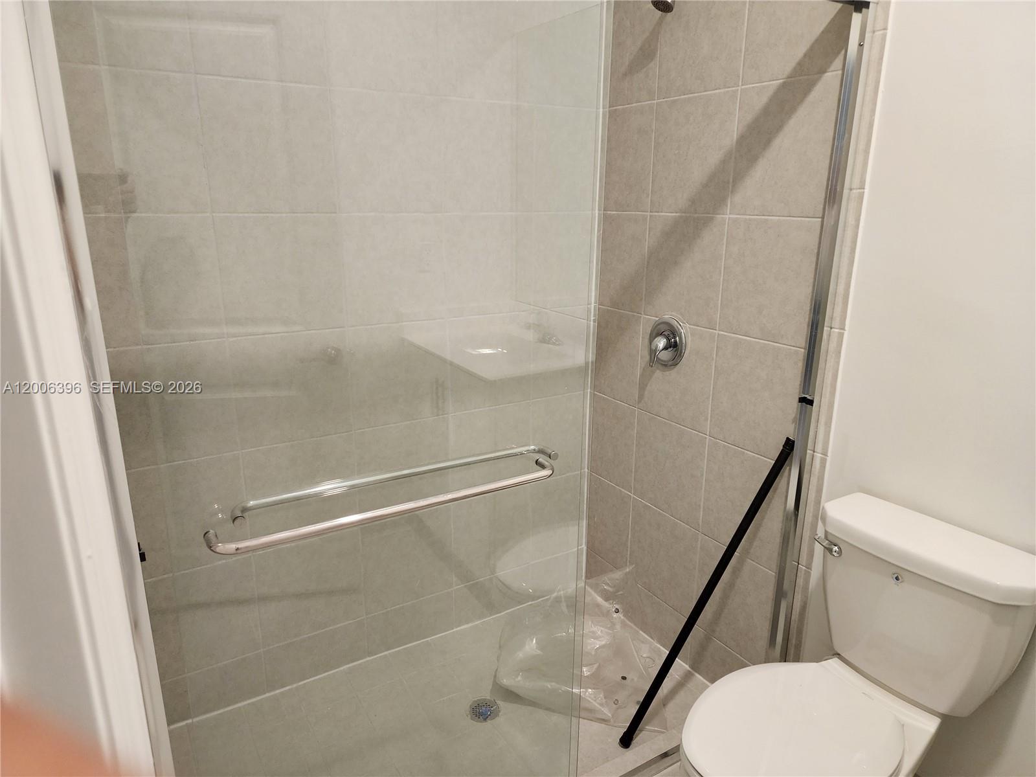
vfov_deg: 58.9
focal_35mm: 23
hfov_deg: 73.9
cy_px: 388
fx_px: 688
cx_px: 518
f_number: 1.8
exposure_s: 1/120
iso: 500
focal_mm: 6.4
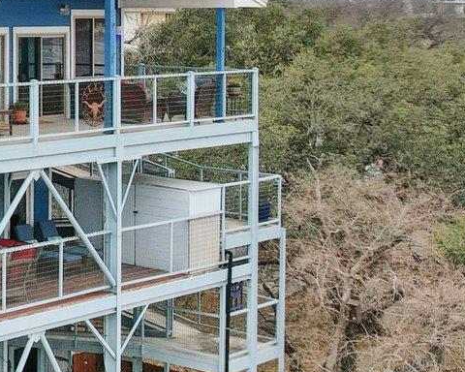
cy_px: 34
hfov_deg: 19.8
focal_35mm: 88
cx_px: -160
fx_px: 1211
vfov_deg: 17.2
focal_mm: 8.4
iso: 100
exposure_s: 1/1600
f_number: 2.8
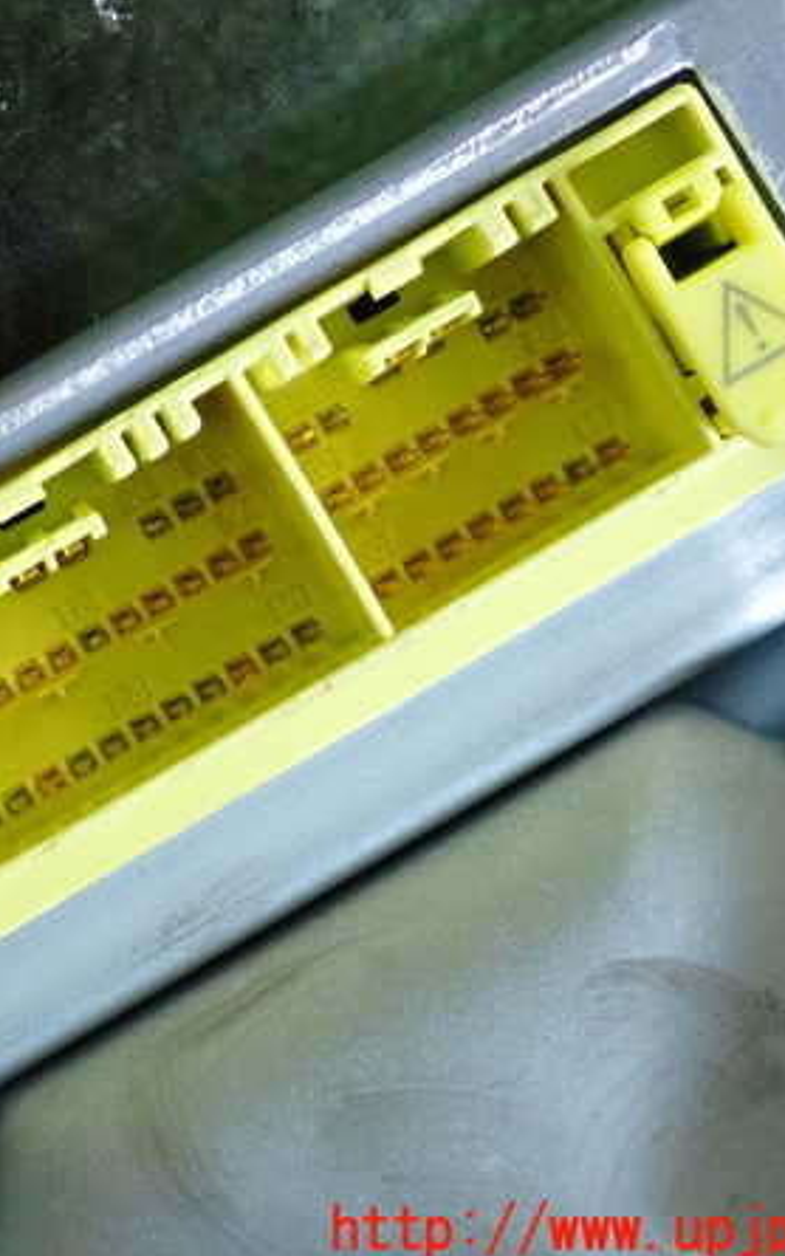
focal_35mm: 110
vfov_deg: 18.9
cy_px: 632
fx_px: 3767
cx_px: 121
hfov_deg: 11.8
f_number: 4.1
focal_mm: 13.65
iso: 1000
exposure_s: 1/125
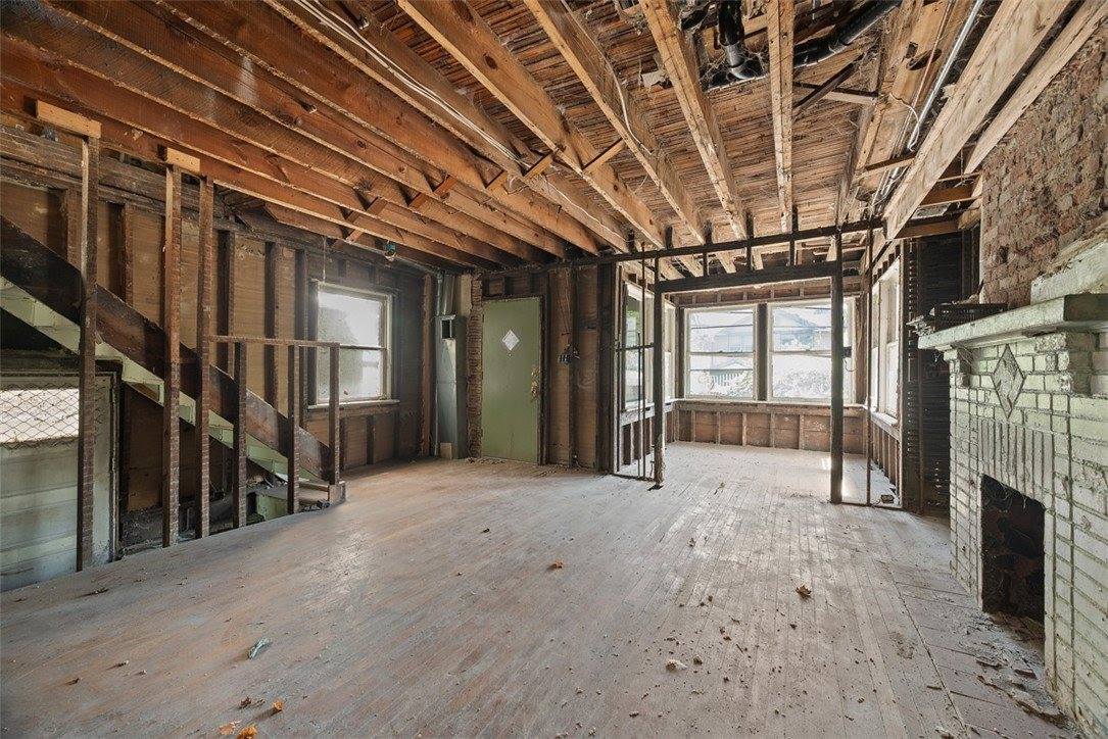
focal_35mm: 14
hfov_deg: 104.2
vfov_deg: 81.2
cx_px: 554
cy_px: 370
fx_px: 431
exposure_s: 1.6
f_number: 8
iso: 400
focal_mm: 14
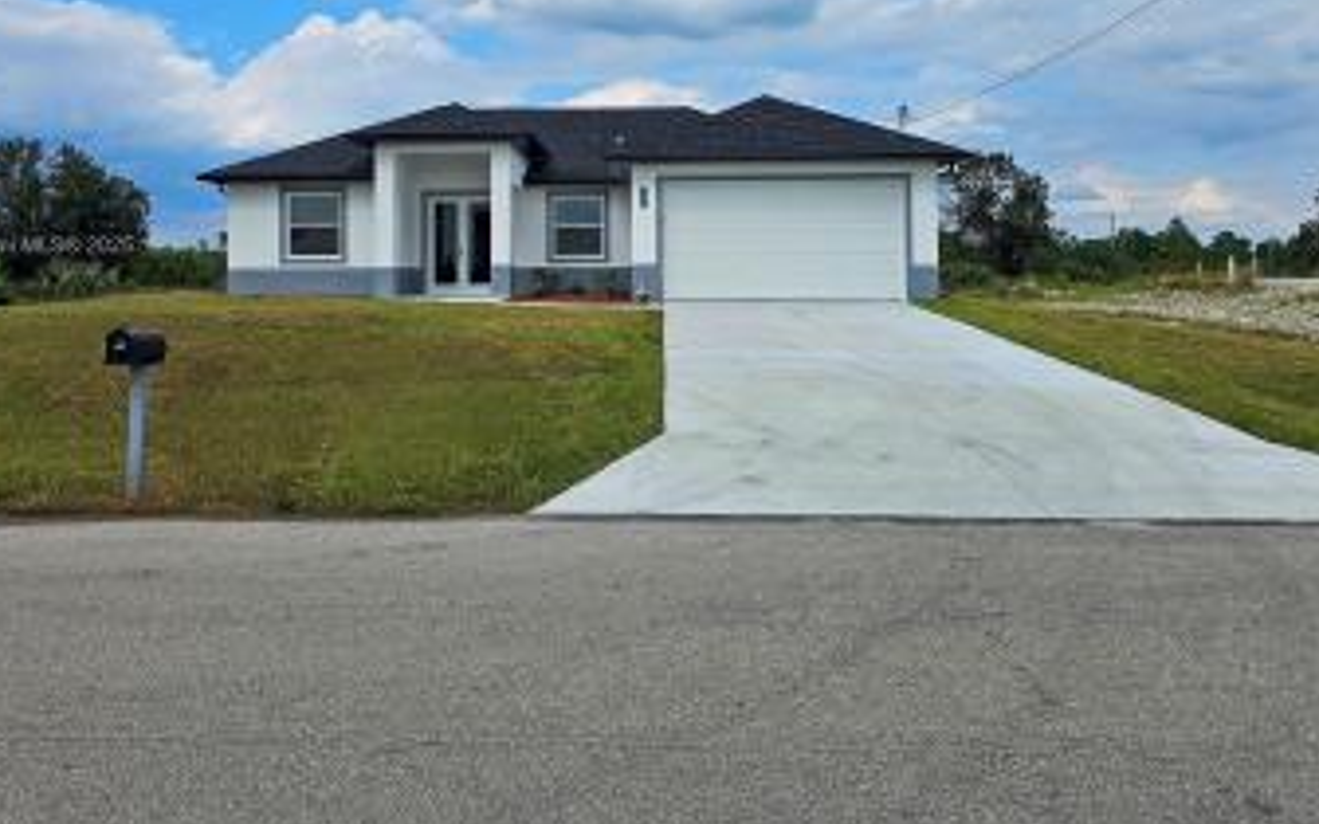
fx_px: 1042
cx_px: 605
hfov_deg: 64.5
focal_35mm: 29
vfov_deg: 42.3
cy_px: 247
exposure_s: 1/1170
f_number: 1.7
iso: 10
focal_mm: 6.3
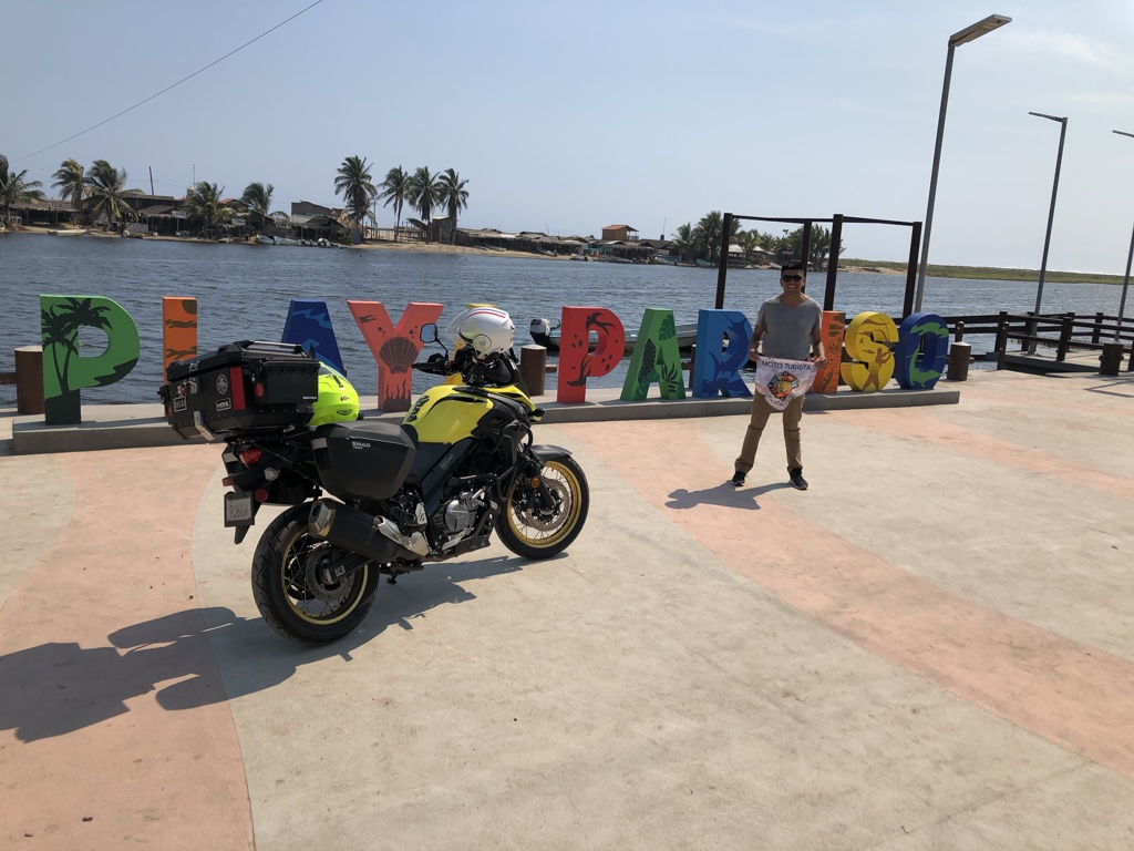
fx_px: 917
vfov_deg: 49.7
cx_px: 567
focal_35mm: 28
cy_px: 426
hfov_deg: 63.4
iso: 20
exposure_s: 1/4000
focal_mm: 3.99
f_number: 1.8
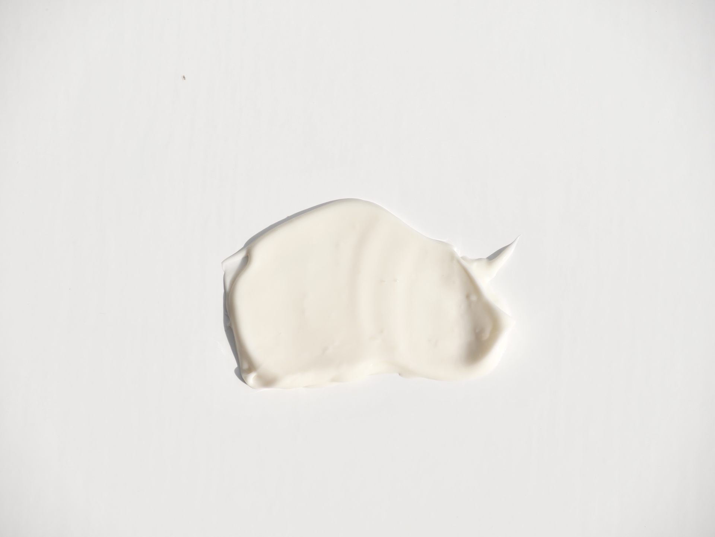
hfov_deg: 9.7
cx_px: 358
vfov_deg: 7.3
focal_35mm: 204
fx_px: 4216
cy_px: 268
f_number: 6.3
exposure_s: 1/1300
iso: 200
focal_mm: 102
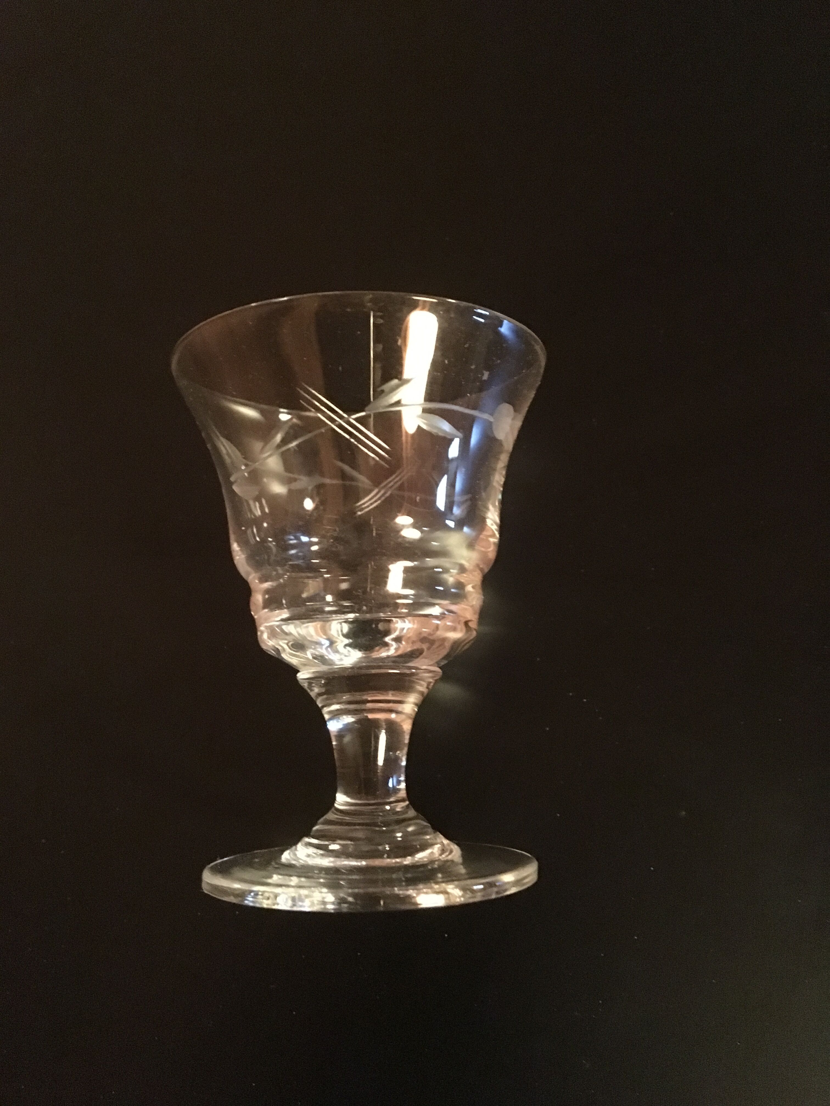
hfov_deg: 48.2
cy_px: 553
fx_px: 927
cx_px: 415
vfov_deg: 61.7
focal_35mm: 29
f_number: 2.2
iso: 1250
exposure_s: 1/17
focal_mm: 4.15
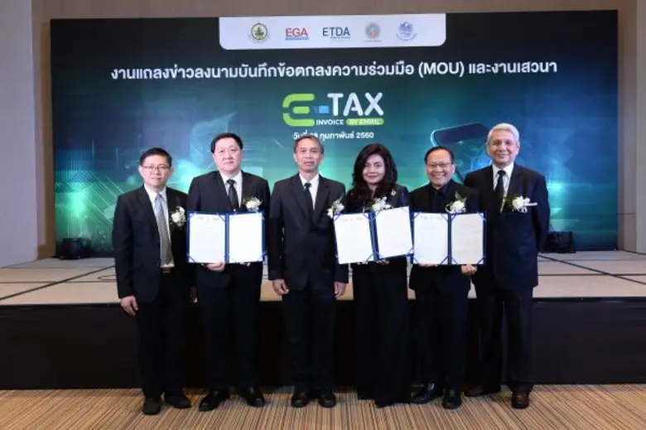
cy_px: 215
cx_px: 323
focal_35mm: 34
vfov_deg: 38.8
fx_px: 610
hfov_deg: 55.8
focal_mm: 34
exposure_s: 1/125
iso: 1000
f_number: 5.6
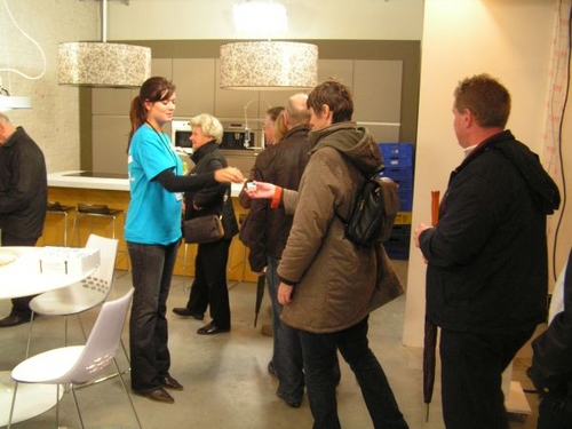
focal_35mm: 38
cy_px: 214
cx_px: 286
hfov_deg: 49.0
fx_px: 628
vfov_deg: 37.7
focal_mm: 6.3
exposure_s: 1/40
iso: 200
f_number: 2.8
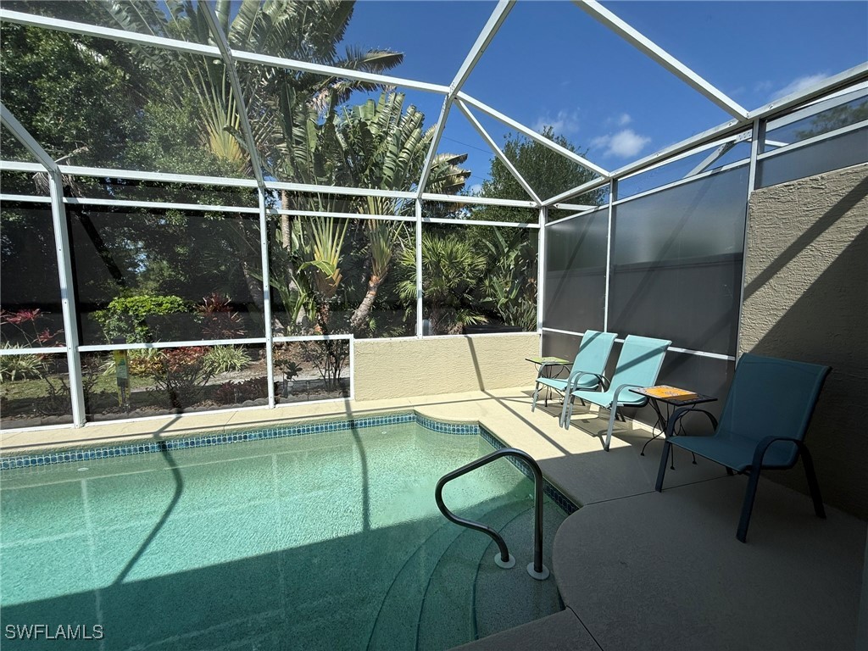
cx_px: 434
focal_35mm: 14
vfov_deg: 85.7
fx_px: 351
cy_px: 326
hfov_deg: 102.1
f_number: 2.2
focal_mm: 2.22
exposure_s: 1/644
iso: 50
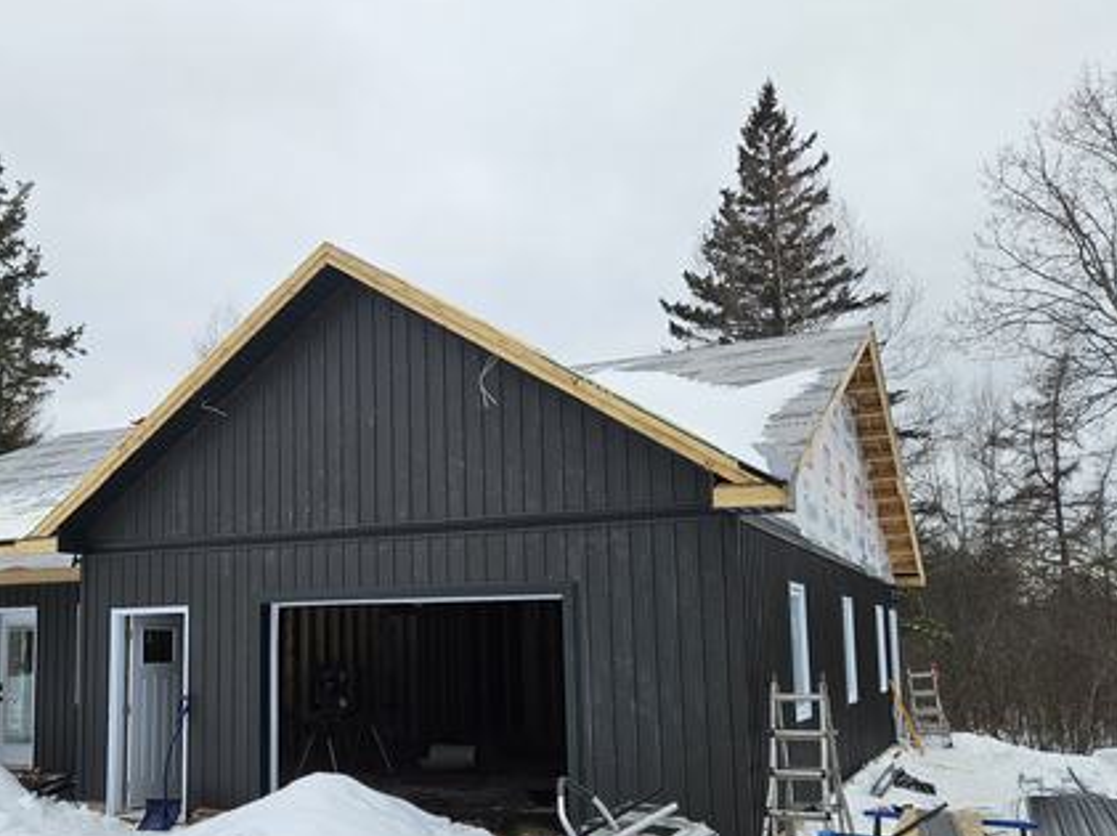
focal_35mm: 35
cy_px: 533
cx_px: 337
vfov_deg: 40.3
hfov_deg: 51.3
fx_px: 1128
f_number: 1.8
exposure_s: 1/688
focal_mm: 5.4
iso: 25
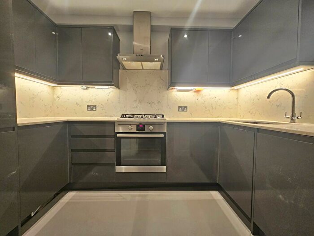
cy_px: 118
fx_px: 118
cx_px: 157
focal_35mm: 13
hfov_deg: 106.2
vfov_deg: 89.9
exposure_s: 1/50
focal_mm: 2.2
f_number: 2.2
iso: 125
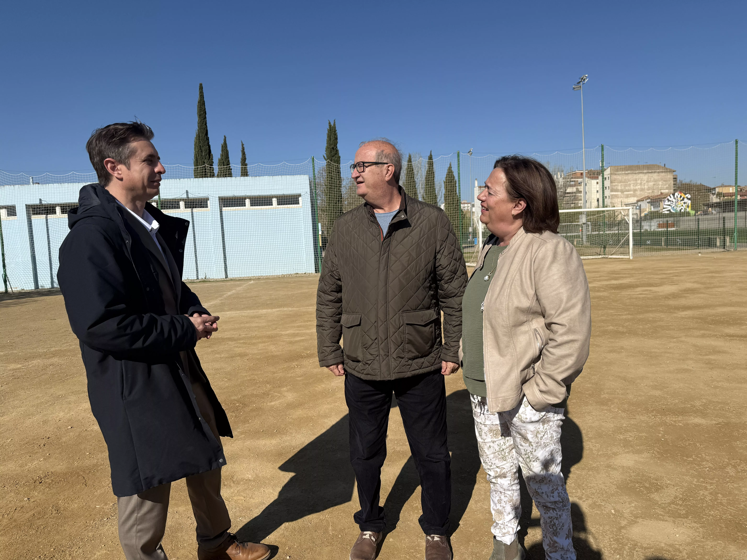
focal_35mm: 24
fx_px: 518
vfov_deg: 56.8
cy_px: 280
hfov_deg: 71.6
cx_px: 374
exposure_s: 1/7353
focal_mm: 6.76
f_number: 1.78
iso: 80
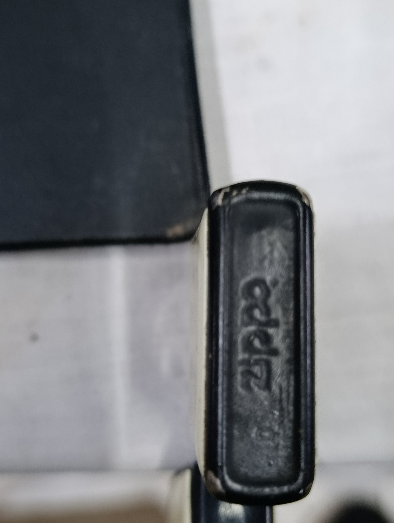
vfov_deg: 41.2
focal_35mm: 46
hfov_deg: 31.6
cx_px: 197
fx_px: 696
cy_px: 262
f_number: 1.65
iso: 1401
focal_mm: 6.11
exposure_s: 1/33.3
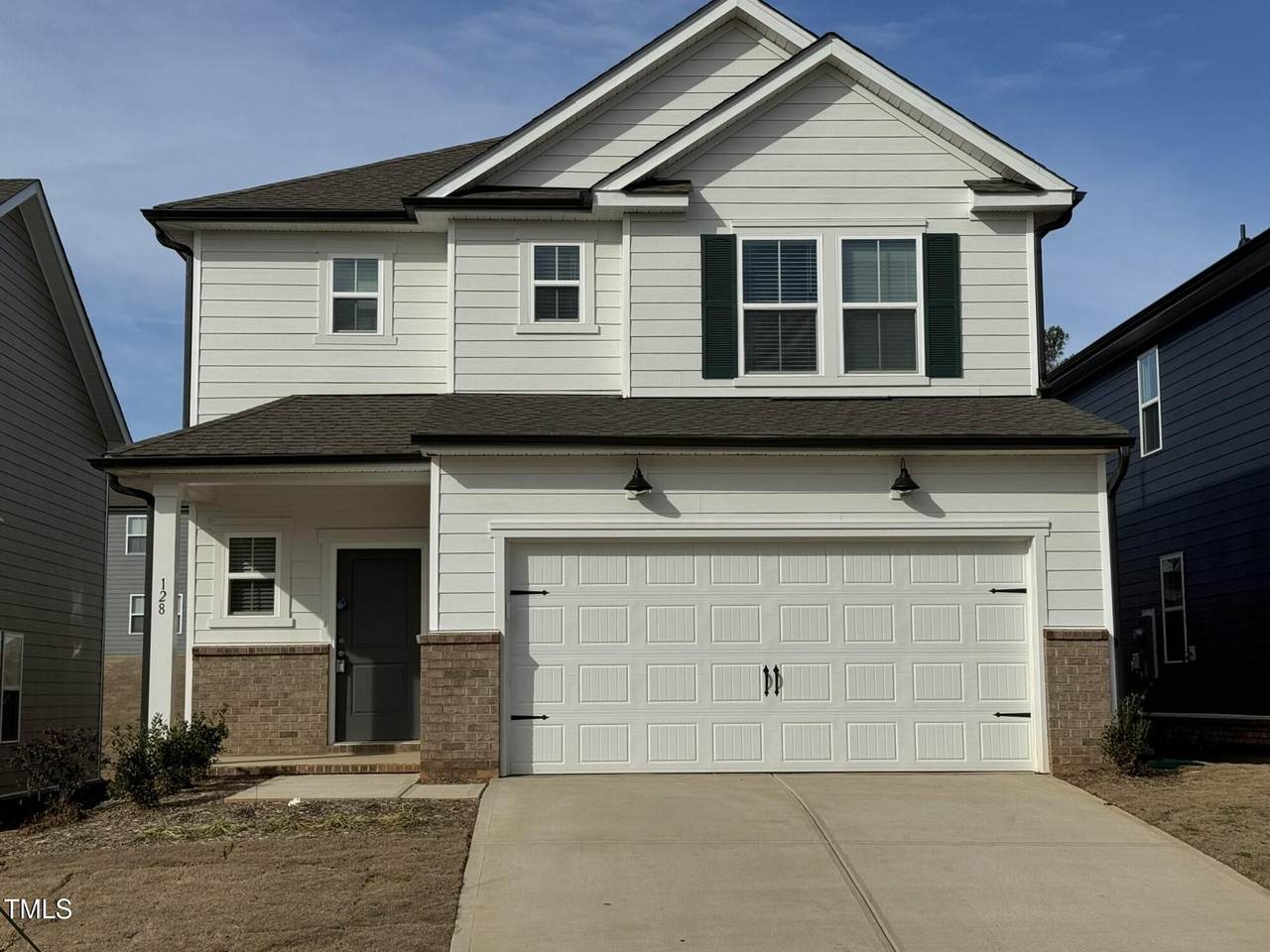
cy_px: 476
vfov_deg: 30.3
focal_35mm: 48
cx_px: 635
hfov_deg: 39.7
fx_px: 1761
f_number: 1.78
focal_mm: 6.86
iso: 64
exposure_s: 1/7937
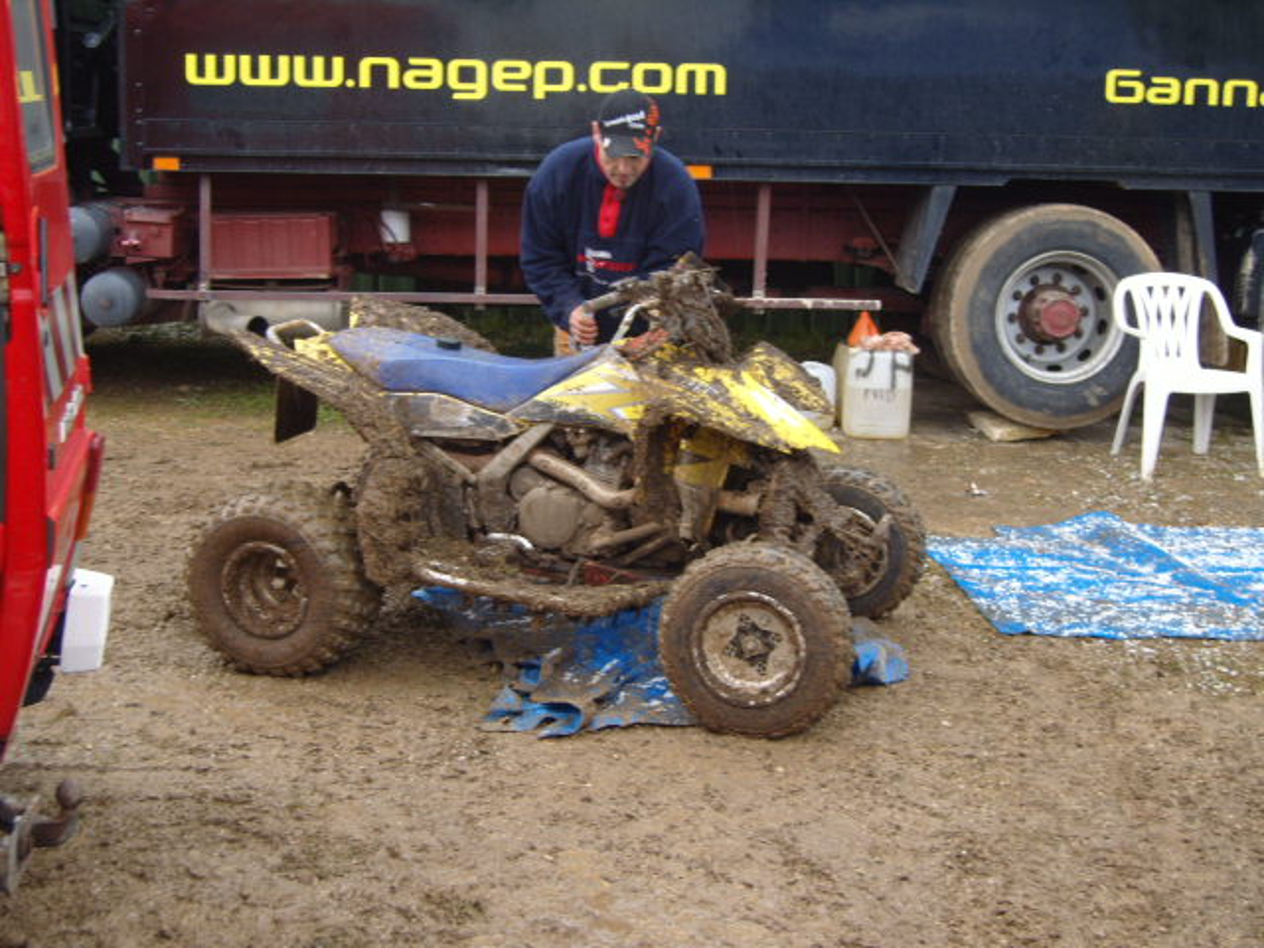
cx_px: 632
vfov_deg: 27.5
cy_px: 474
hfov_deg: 36.2
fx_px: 1935
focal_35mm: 53
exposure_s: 1/45
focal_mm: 11
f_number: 3.5
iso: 91
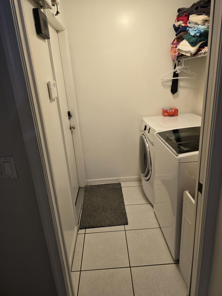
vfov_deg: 73.9
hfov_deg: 58.9
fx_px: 197
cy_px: 148
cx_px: 111
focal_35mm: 23
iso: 320
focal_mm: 6.3
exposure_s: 1/120
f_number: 1.7
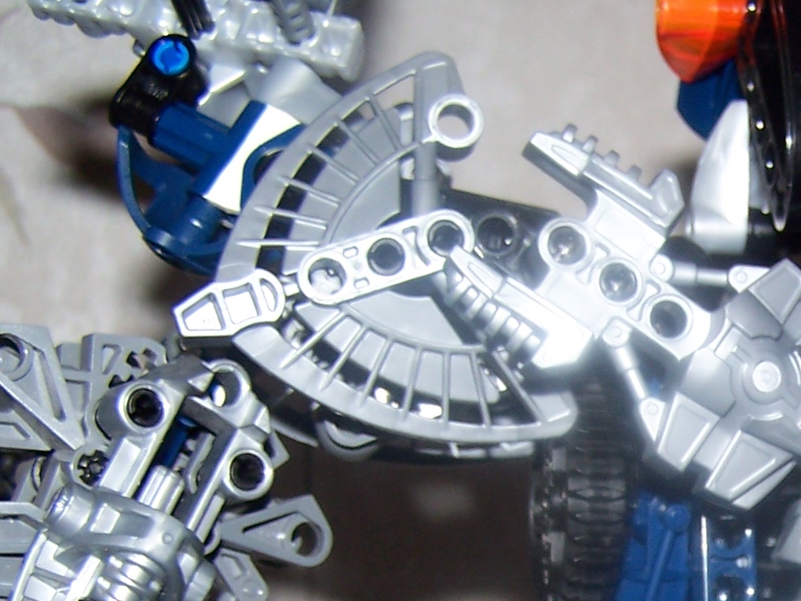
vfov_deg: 15.0
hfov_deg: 19.6
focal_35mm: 96
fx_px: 2221
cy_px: 650
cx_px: 873
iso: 80
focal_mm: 6.3
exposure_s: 1/60
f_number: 2.8
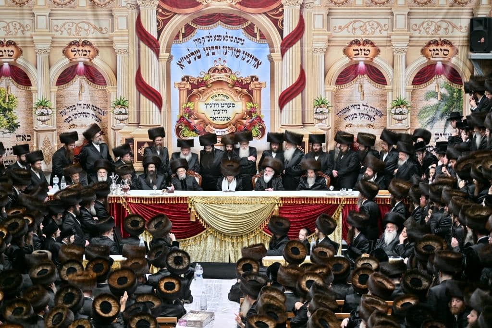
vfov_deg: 19.5
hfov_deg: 28.8
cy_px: 164
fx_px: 957
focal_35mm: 70
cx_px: 246
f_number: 2.8
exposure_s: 1/160
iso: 400
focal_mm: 70
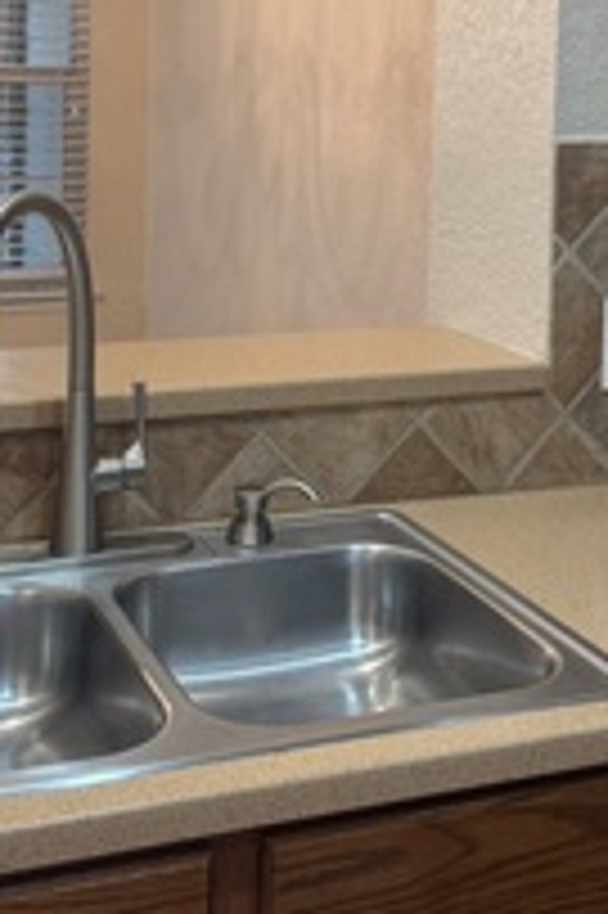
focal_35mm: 59
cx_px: 324
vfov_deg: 32.7
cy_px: 140
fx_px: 1497
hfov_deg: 23.0
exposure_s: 1/60
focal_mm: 6.76
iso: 125
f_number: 1.78
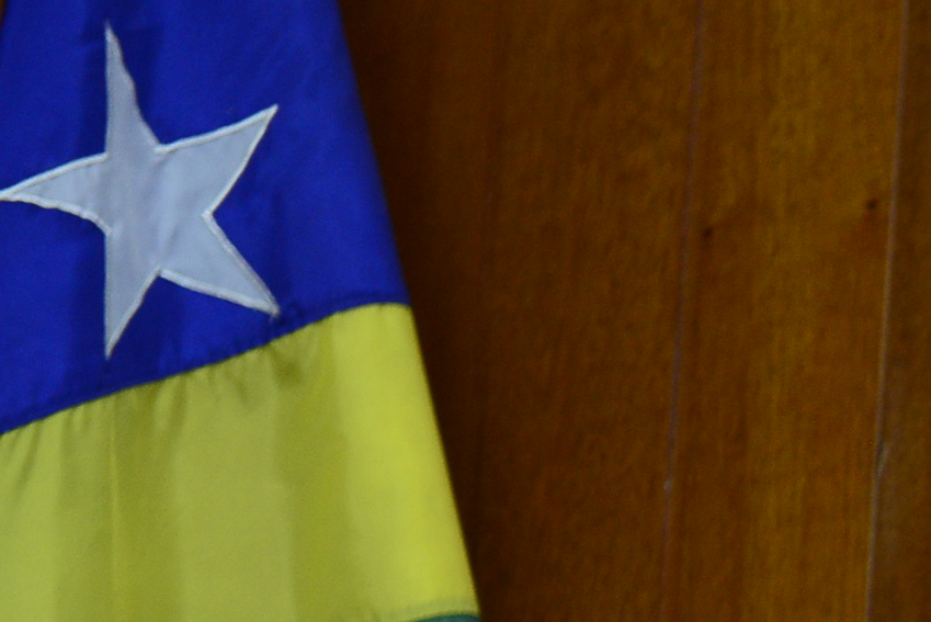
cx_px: 1600
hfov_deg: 8.0
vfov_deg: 5.5
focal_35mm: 248
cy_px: 974
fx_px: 6417
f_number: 4
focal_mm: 70
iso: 1600
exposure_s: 1/125
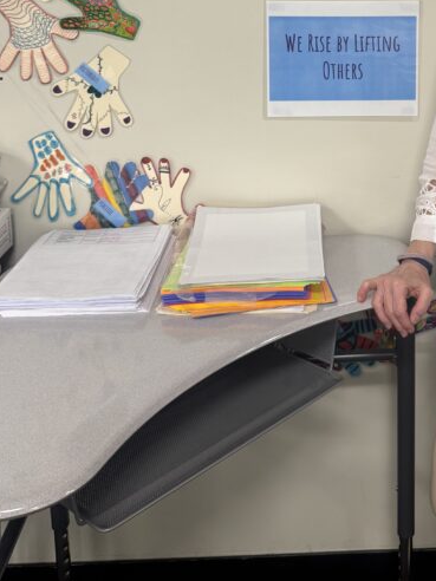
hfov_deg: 28.3
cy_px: 27
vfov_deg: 35.3
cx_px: 370
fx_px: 840
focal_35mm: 50
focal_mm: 6.76
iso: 125
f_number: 1.78
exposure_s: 1/60
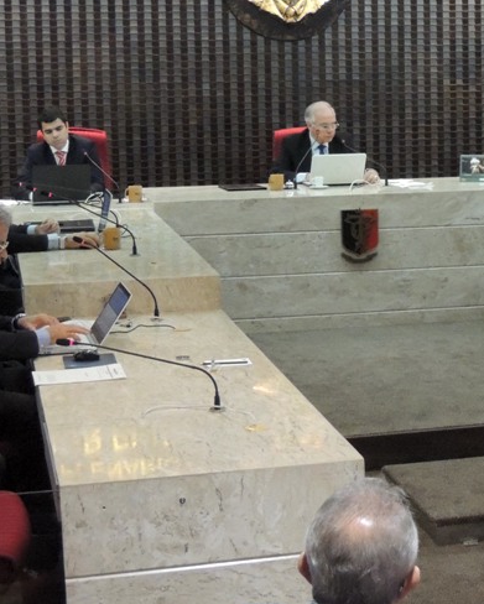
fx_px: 1574
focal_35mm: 88
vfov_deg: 21.6
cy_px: 198
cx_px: 493
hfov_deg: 17.1
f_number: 3.4
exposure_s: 1/60
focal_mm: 7.6
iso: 1600
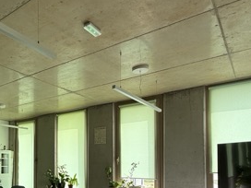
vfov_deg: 40.6
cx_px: 42
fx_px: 239
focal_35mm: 33
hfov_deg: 51.1
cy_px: 159
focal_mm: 2.22
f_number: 2.2
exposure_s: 1/100
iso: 64
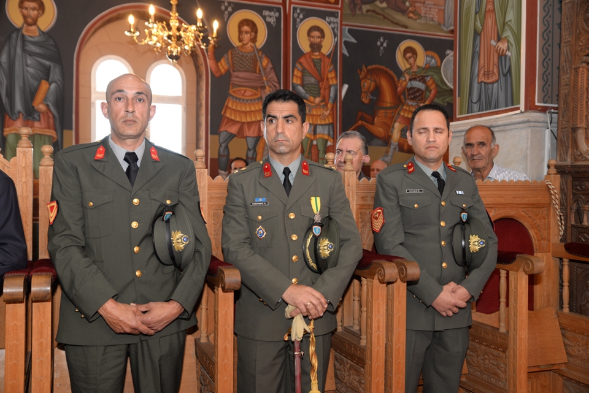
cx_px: 294
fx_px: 589
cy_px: 196
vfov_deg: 36.9
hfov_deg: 53.1
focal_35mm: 36
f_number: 4.5
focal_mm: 36
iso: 640
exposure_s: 1/80
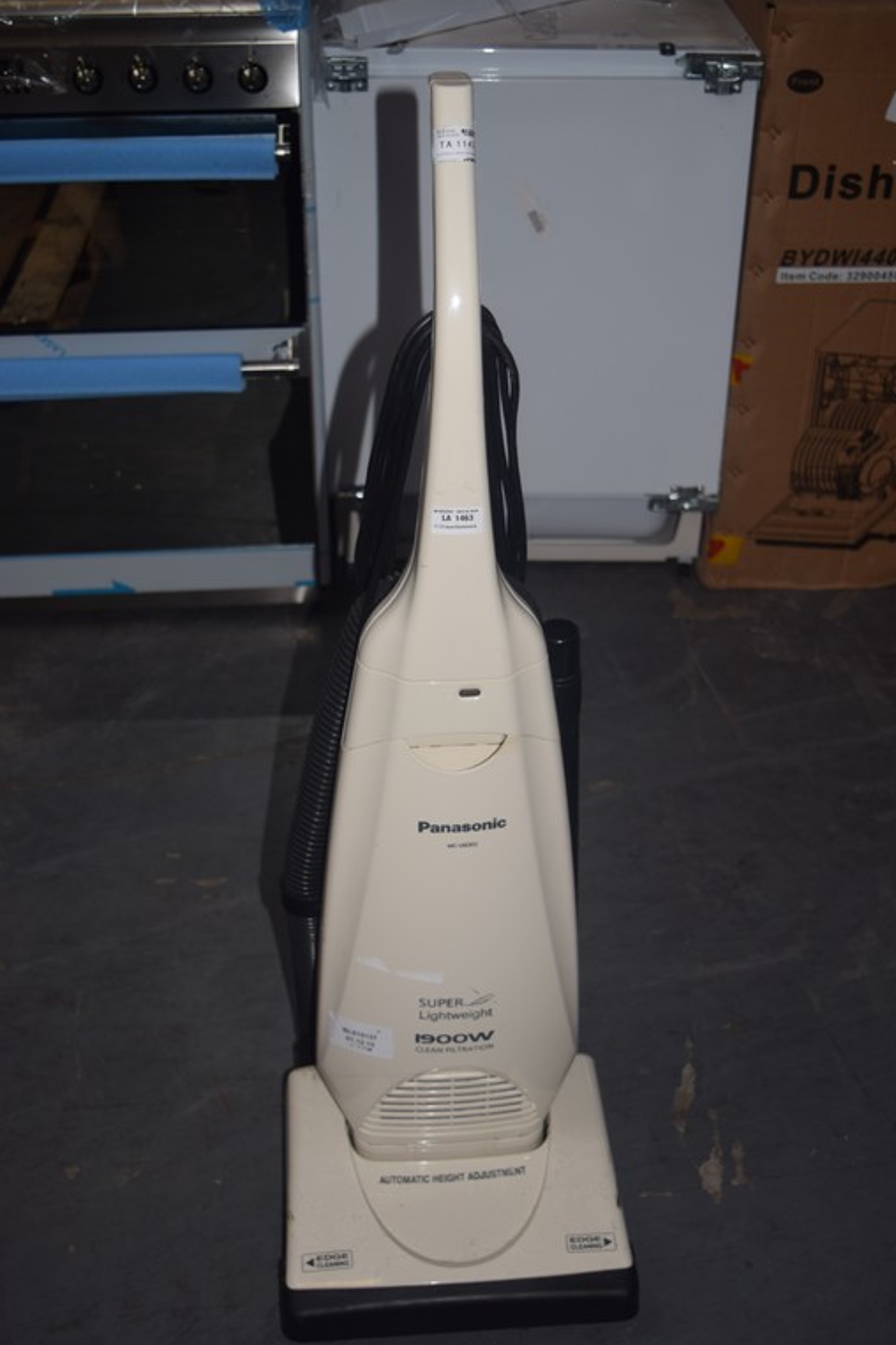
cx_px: 450
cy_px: 685
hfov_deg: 30.2
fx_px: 1662
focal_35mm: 45
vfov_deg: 44.0
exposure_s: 1/60
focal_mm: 29
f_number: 4.2
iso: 100
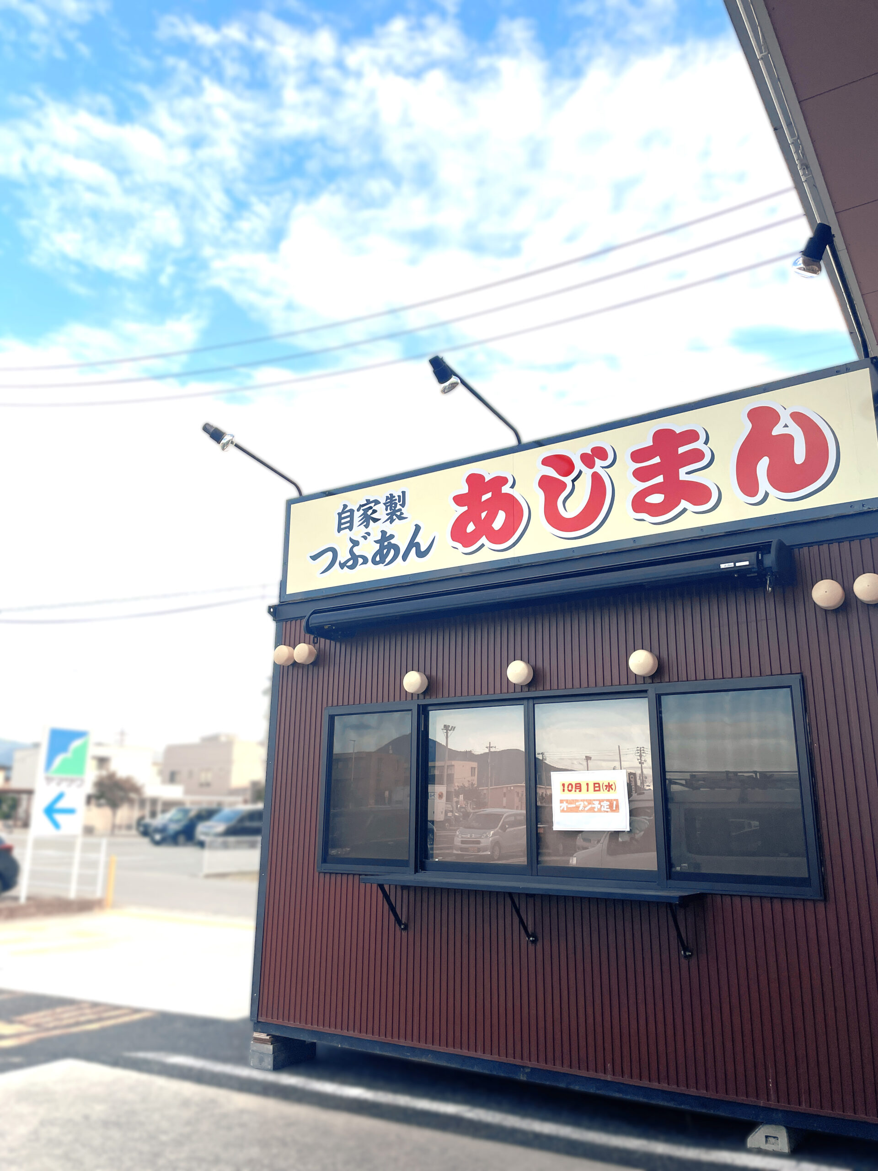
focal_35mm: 26
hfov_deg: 53.1
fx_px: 879
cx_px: 439
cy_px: 586
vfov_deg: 67.3
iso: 32
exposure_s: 1/1304
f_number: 1.6
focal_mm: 4.2
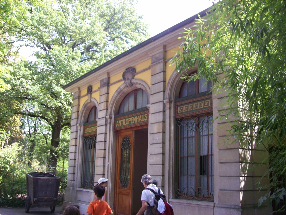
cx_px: 143
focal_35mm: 36
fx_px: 297
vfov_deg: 39.7
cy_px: 108
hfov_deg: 51.4
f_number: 2.7
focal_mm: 6
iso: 80
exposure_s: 1/155
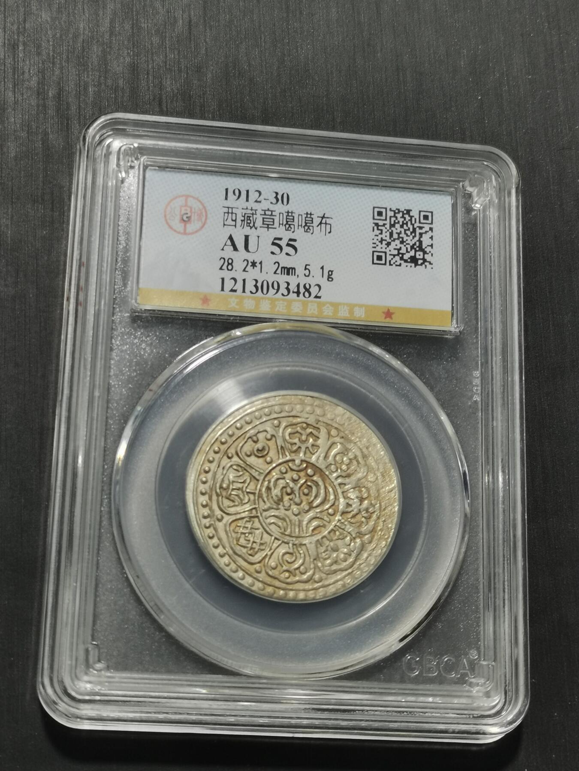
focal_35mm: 62
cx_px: 290
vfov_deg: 31.2
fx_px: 1383
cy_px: 386
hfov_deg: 23.7
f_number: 1.8
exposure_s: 1/90
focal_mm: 5.58
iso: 80
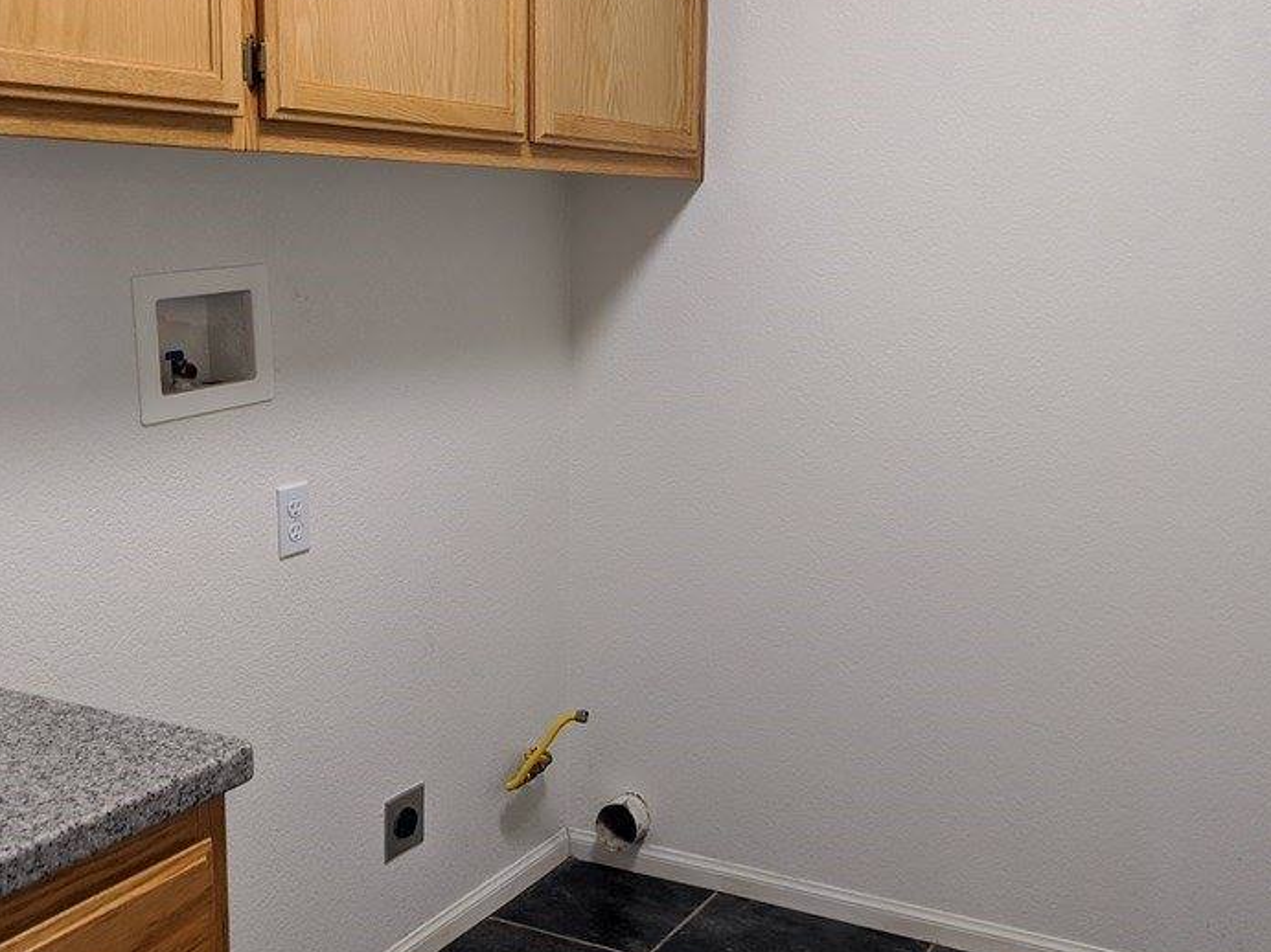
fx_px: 1468
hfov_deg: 46.8
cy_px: 443
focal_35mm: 40
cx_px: 675
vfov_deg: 35.9
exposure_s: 1/60
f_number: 1.73
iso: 279
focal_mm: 4.38
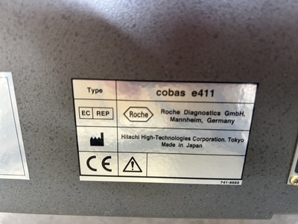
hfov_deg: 67.3
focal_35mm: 26
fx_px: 224
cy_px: 112
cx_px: 149
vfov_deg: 53.1
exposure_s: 1/60
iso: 320
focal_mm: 5.7
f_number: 1.5
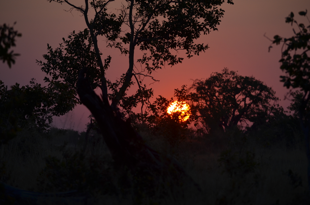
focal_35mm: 292
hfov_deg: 7.1
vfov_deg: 4.7
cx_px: 155
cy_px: 102
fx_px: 2514
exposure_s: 1/640
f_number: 6.3
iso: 200
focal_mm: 195
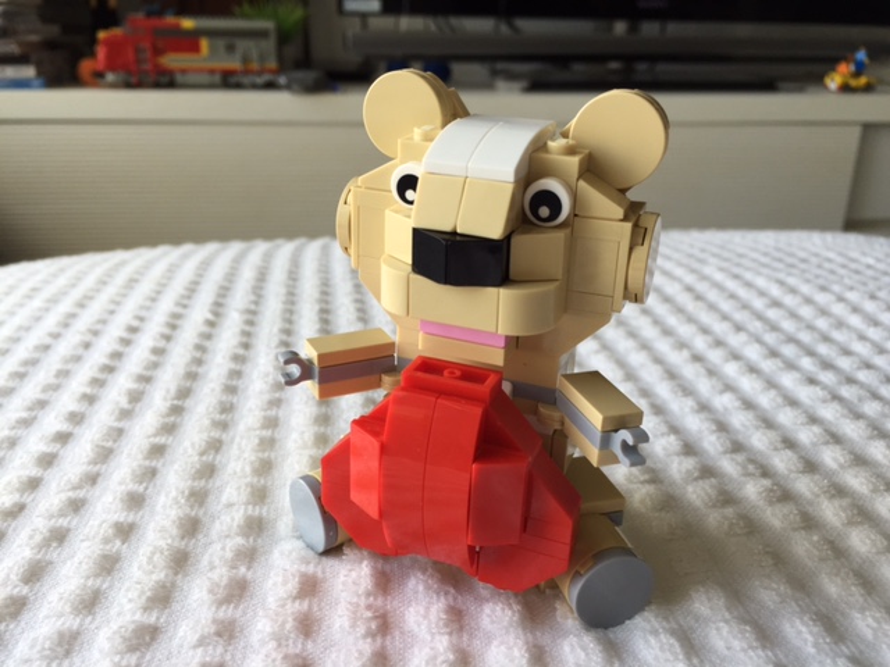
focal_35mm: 29
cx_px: 445
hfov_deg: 61.7
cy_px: 334
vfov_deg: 48.2
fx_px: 746
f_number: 2.2
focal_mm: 4.15
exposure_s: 1/100
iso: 32
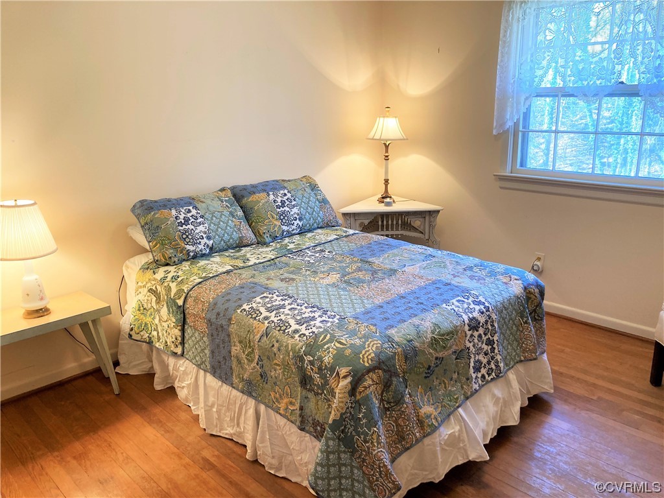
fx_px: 537
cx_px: 332
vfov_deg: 49.7
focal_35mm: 28
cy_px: 249
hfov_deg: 63.4
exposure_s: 1/60
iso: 80
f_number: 1.8
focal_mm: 3.99
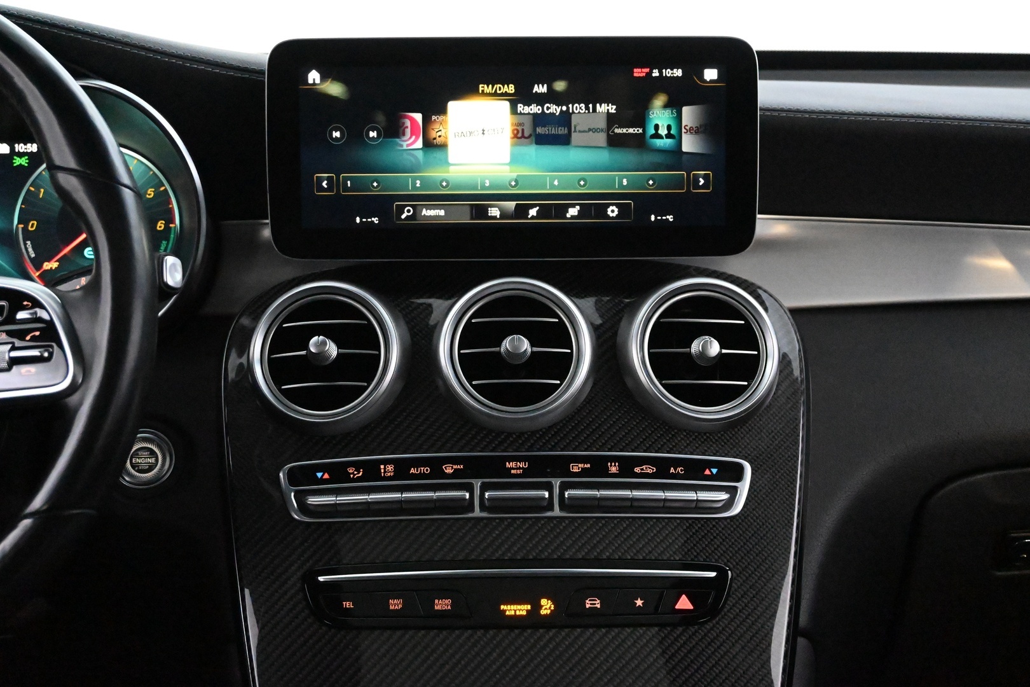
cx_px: 515
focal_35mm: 56
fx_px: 1588
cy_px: 344
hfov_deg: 35.9
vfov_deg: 24.4
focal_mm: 37
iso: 18000
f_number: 5.3
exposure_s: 1/60
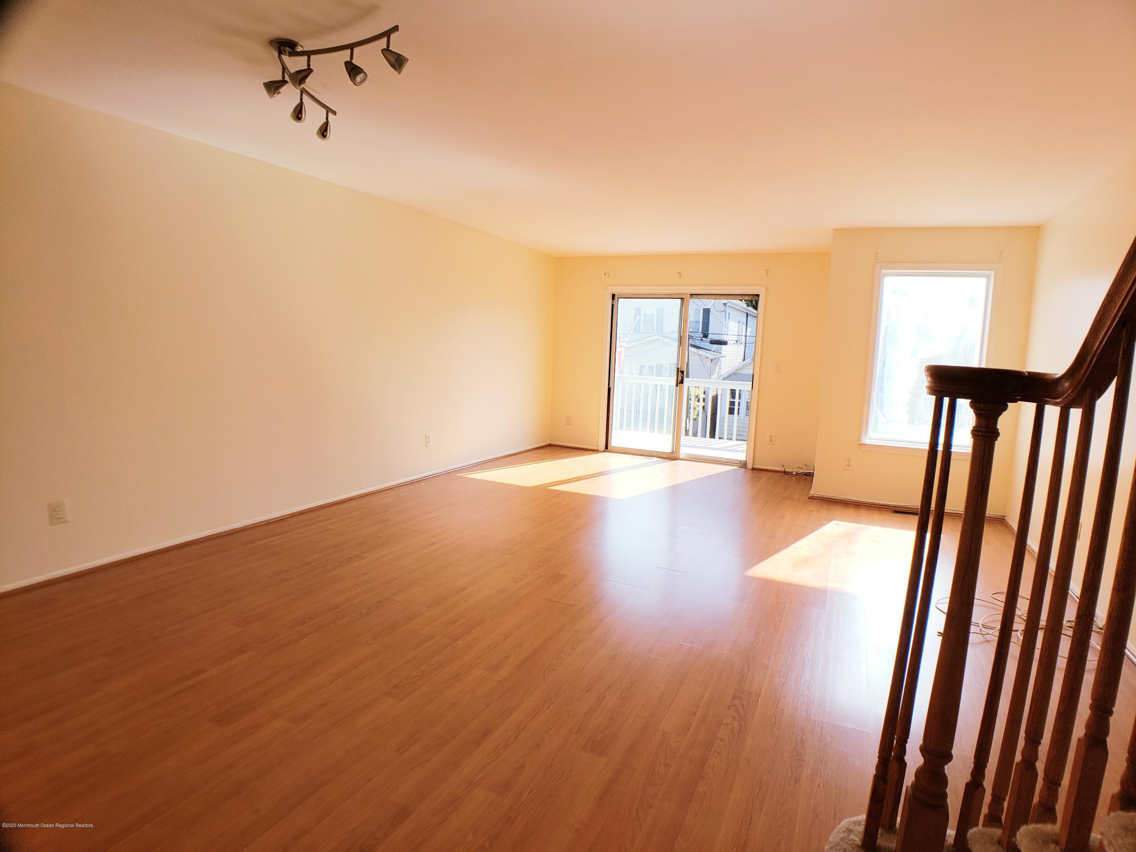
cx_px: 568
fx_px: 853
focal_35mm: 26
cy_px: 426
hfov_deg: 67.3
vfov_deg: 53.1
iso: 50
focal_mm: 4.3
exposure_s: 1/322
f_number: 2.4
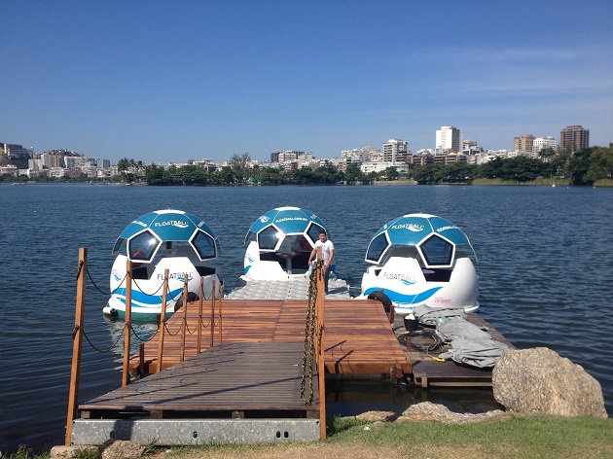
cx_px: 306
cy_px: 230
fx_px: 620
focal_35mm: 35
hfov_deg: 52.6
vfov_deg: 40.7
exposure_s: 1/1842
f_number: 2.4
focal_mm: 4.28
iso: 50
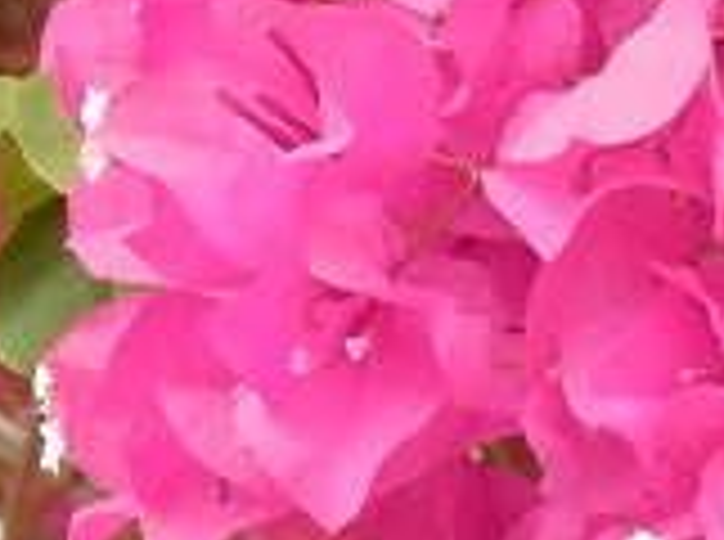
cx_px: 1565
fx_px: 8577
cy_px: 1094
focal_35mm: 411
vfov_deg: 3.6
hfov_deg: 4.7
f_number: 4.8
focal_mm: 15.8
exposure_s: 1/125
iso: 640
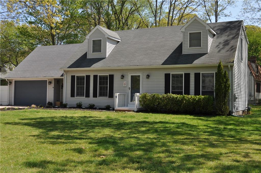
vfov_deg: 29.8
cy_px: 86
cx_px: 130
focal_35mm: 45
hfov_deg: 43.7
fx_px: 326
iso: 200
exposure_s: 1/320
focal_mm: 30
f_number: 9
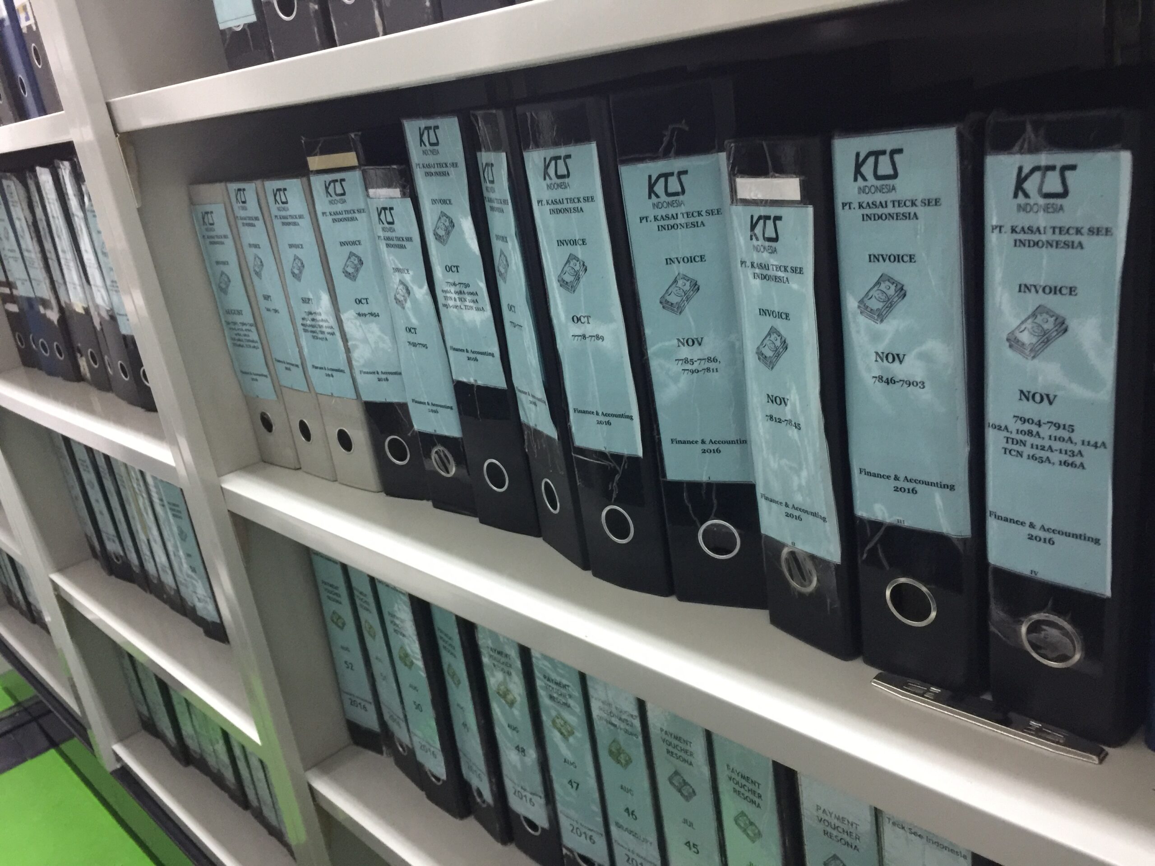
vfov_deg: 48.2
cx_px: 578
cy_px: 433
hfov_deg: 61.7
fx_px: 968
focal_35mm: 29
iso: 125
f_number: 2.2
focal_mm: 4.15
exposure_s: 1/8
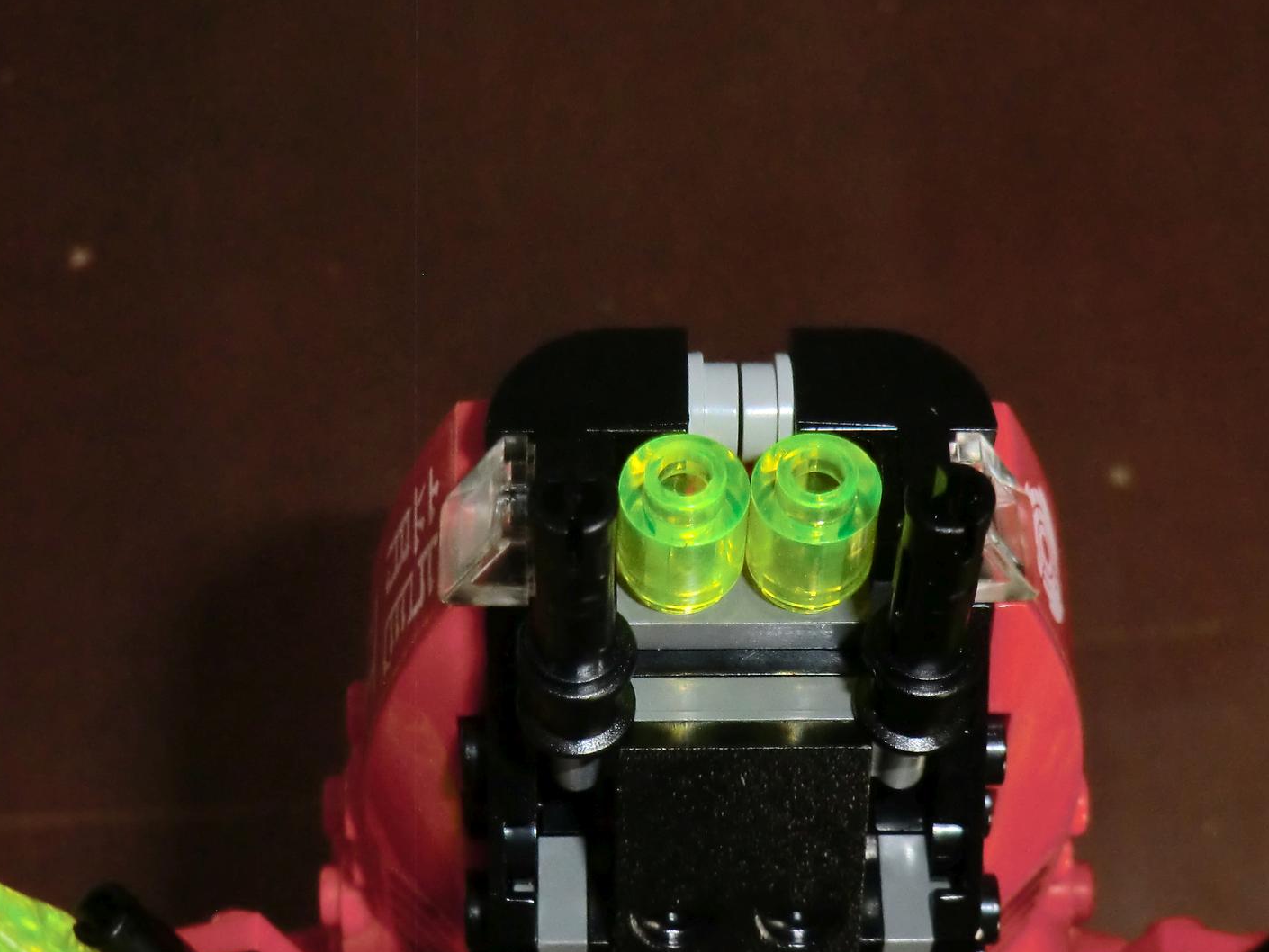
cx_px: 687
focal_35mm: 72
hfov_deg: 27.0
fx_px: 2640
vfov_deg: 20.4
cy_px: 566
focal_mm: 8.4
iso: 400
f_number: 4
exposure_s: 1/8
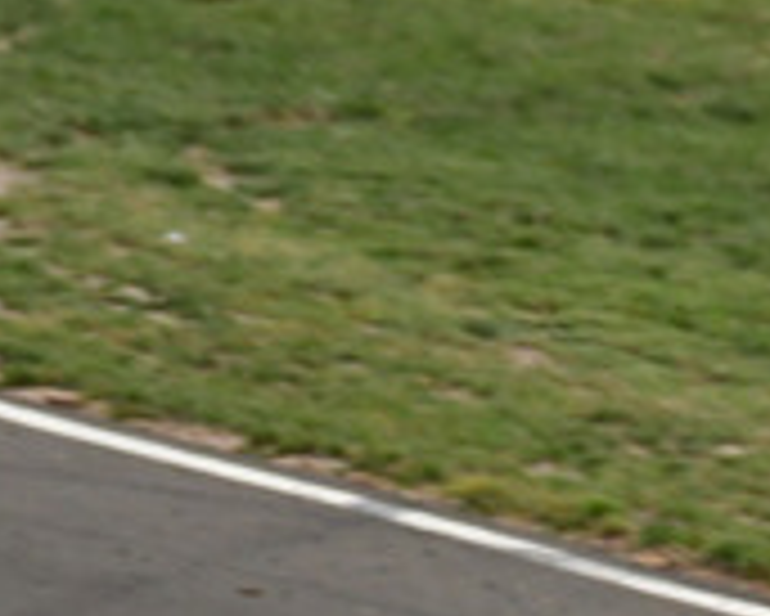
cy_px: 971
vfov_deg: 0.6
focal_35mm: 2694
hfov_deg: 0.7
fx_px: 61429
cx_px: 1324
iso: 800
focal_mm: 410
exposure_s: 1/640
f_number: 11
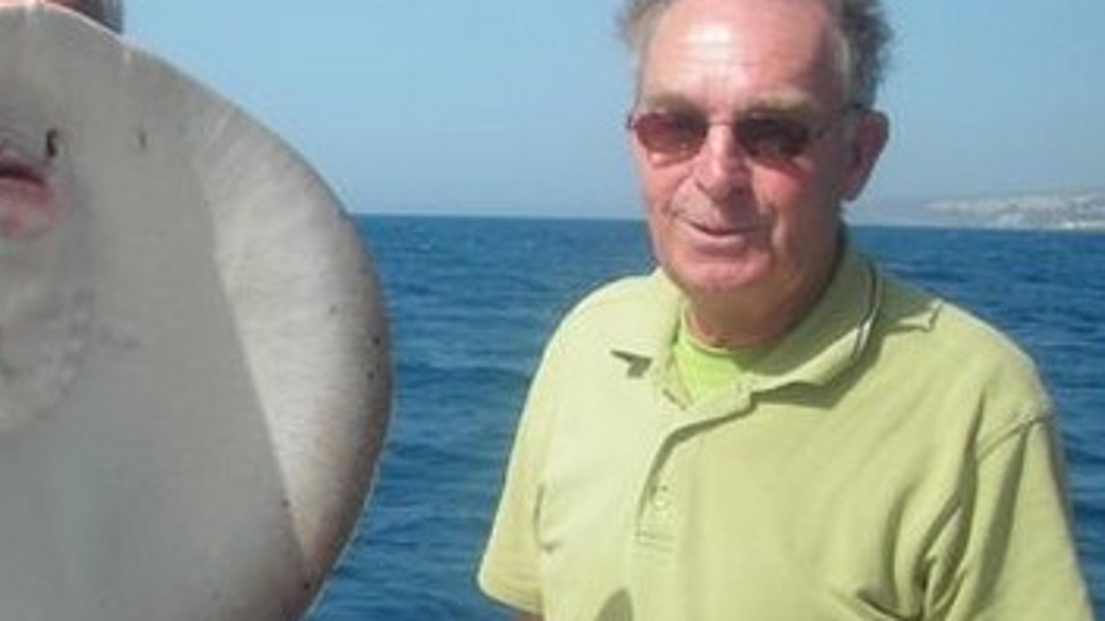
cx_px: 239
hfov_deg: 28.1
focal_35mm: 74
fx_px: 2168
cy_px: 467
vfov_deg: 16.2
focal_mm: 6.3
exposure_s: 1/200
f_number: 6.4
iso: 50
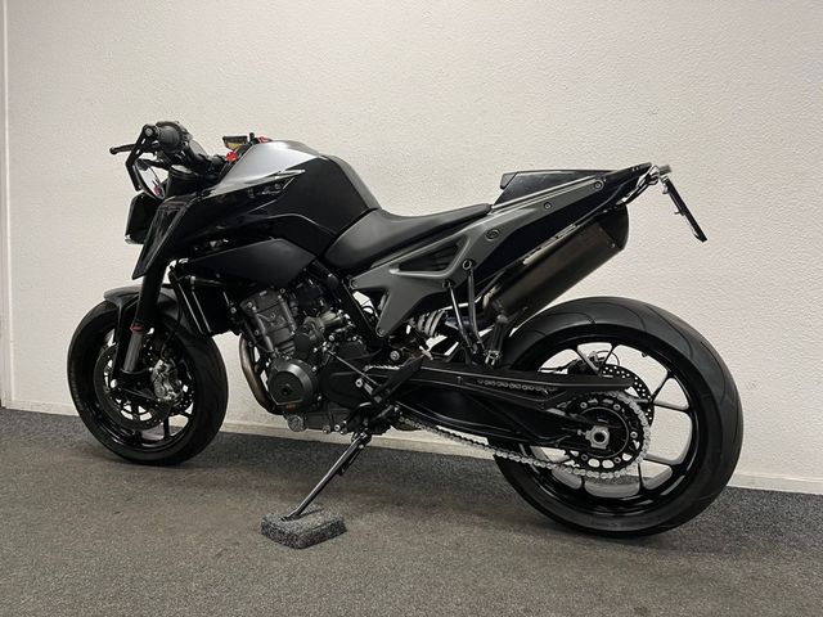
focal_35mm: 26
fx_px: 618
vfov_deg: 53.1
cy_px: 308
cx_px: 412
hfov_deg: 67.3
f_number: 1.6
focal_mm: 5.1
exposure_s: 1/50
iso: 80
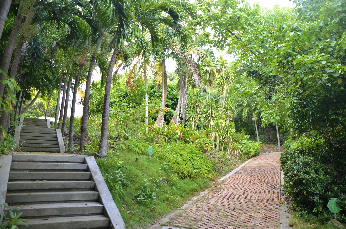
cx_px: 173
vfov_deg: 47.7
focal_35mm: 27
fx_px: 259
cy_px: 114
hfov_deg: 67.5
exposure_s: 1/80
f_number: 3.5
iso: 250
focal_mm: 18
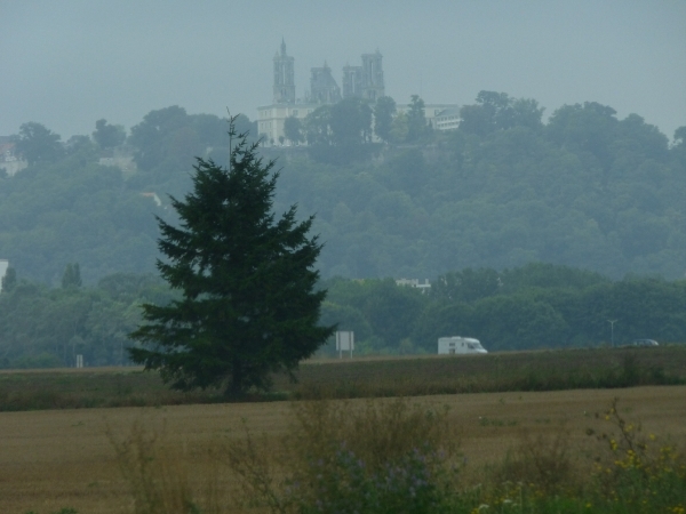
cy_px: 257
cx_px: 343
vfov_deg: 5.0
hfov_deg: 6.6
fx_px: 5925
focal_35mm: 299
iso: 200
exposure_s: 1/500
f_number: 5
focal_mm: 53.2
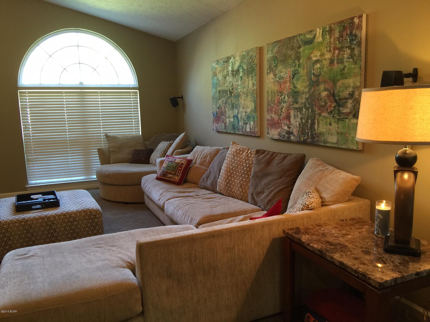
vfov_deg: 48.2
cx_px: 215
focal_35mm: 29
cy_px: 161
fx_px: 360
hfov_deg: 61.7
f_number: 2.2
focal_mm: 4.15
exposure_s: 1/15
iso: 80
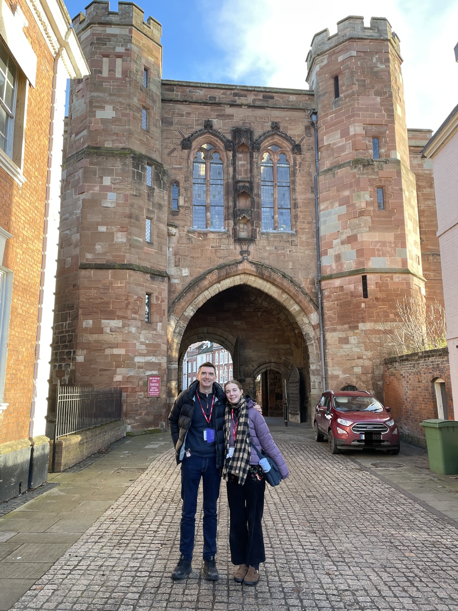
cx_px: 229
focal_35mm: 26
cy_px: 306
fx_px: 459
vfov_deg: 67.3
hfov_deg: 53.1
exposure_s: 1/170
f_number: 1.6
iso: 32
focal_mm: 4.2
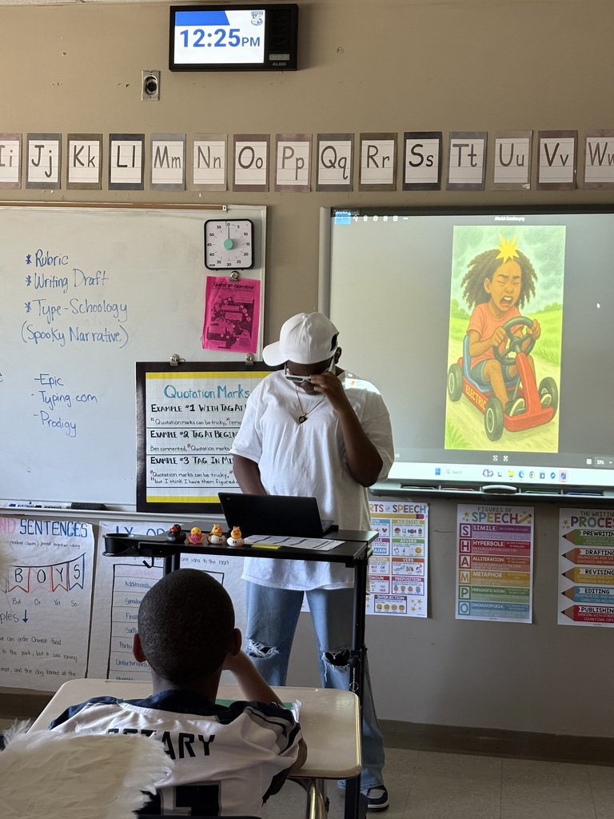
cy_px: 410
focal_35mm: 52
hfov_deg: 28.0
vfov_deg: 36.8
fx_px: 1230
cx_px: 307
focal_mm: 5.96
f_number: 1.6
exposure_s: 1/40
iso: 125
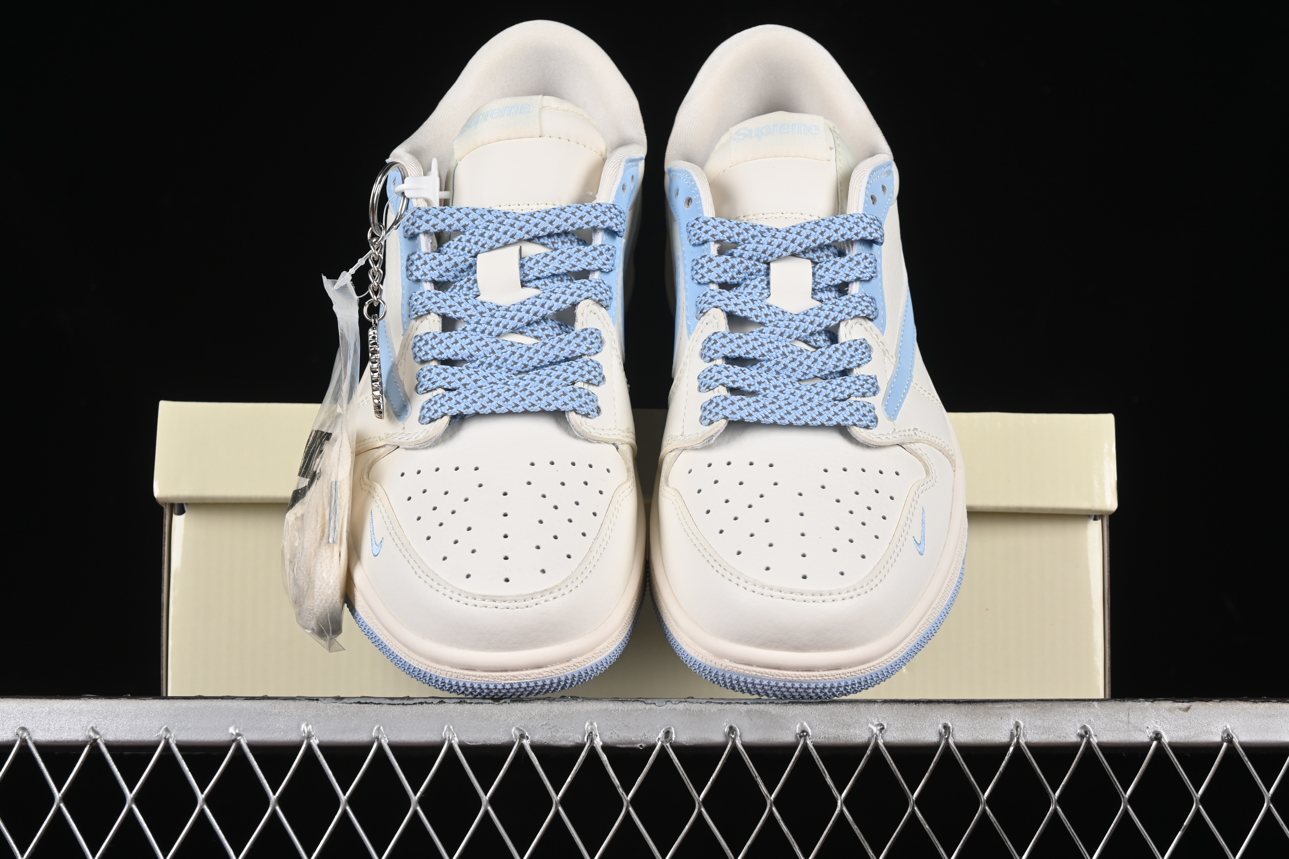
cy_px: 430
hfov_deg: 27.0
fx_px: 2685
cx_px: 644
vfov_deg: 18.2
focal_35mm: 75
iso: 160
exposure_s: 1/100
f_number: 8
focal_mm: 50
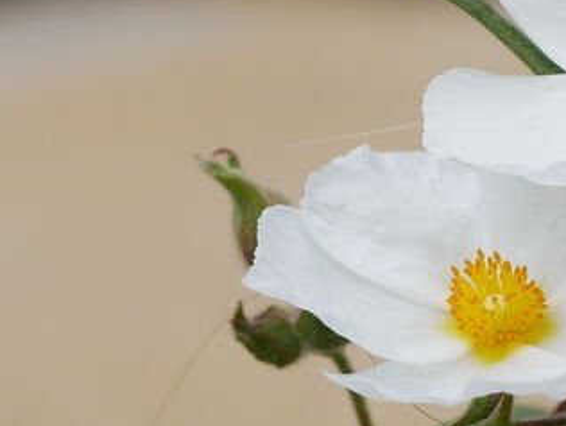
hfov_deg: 9.3
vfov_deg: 7.0
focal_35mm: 212
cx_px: 398
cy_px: -18
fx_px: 3472
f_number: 5
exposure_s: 1/640
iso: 200
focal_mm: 30
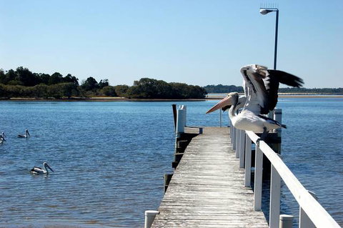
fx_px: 785
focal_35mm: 82
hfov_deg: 24.6
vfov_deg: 16.5
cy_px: 114
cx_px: 172
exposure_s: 1/320
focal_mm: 55
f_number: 11
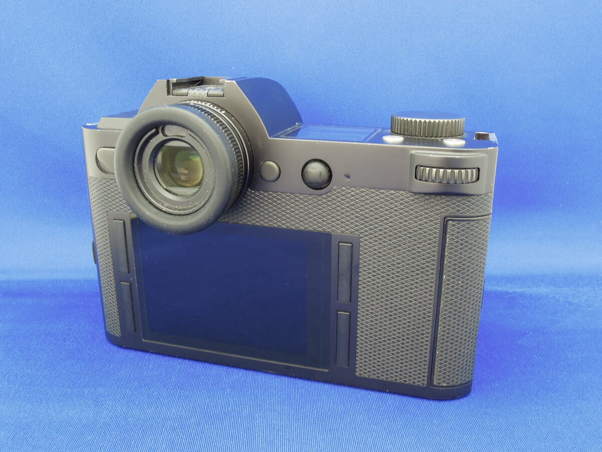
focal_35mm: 35
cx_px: 301
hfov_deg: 52.6
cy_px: 226
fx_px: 609
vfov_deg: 40.7
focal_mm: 6.3
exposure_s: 2
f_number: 8
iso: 160
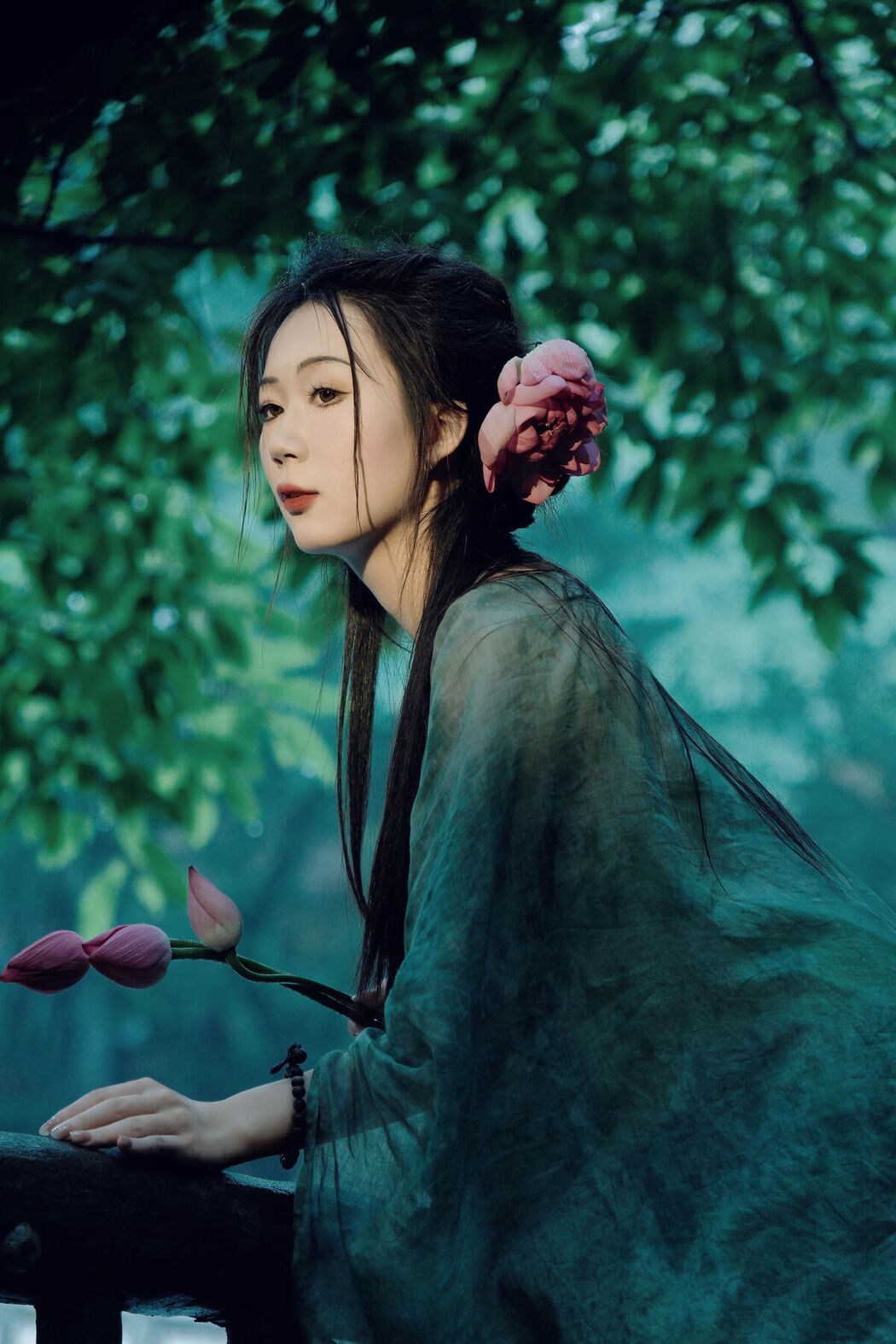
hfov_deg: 13.0
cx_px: 448
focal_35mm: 105
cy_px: 672
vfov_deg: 19.5
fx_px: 3920
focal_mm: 70
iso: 800
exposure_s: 1/160
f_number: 2.8
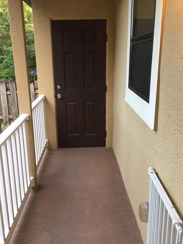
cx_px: 87
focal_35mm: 33
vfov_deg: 55.4
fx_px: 233
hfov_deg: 42.9
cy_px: 121
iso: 32
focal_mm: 4.15
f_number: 2.2
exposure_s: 1/30
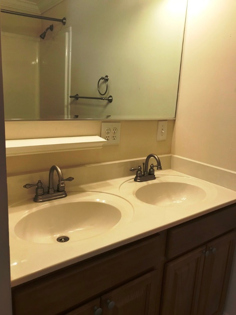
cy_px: 158
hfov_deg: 49.7
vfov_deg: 63.4
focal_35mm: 28
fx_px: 255
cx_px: 118
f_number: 1.8
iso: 32
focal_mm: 3.99
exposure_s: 1/120
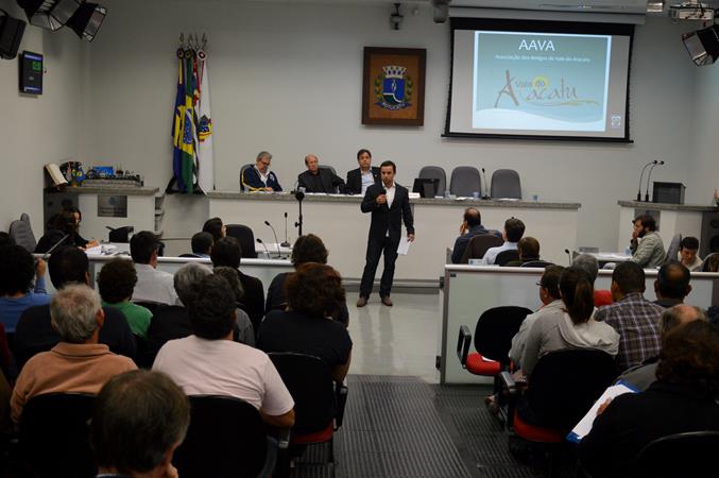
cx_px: 360
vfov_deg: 28.0
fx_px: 958
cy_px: 239
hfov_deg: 41.1
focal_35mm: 48
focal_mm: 32
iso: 720
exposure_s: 1/60
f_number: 4.2
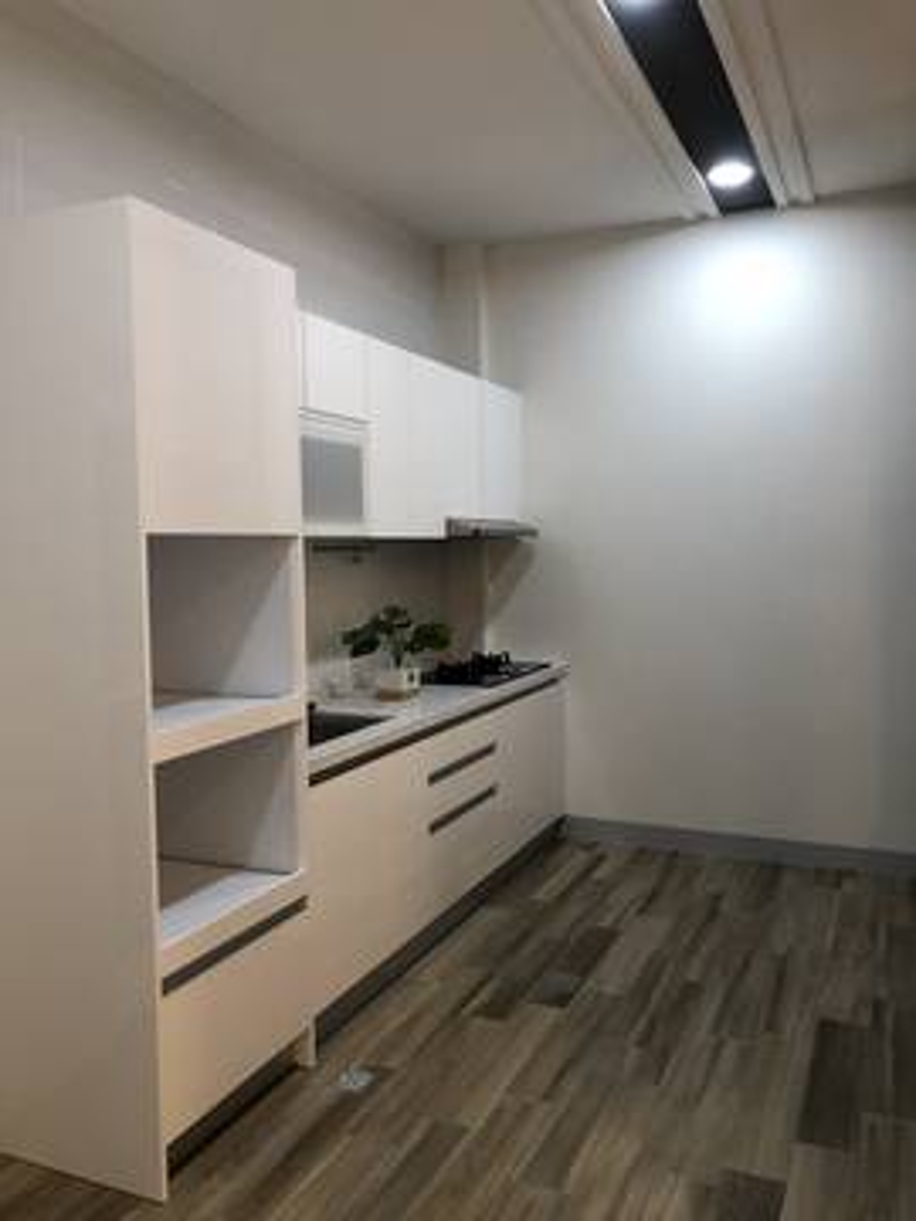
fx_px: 988
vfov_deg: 63.4
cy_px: 610
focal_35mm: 28
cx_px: 458
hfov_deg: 49.7
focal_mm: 3.99
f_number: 1.8
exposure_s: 1/30
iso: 25
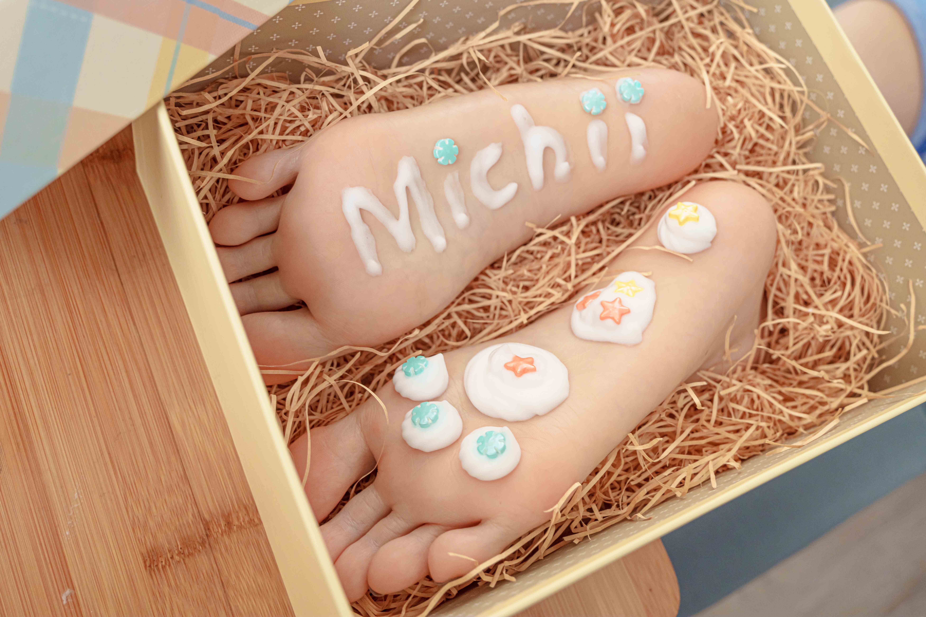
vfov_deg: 43.6
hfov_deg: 61.9
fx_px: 772
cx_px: 463
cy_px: 308
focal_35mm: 30
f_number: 6.3
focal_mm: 30
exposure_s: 1/60
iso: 400
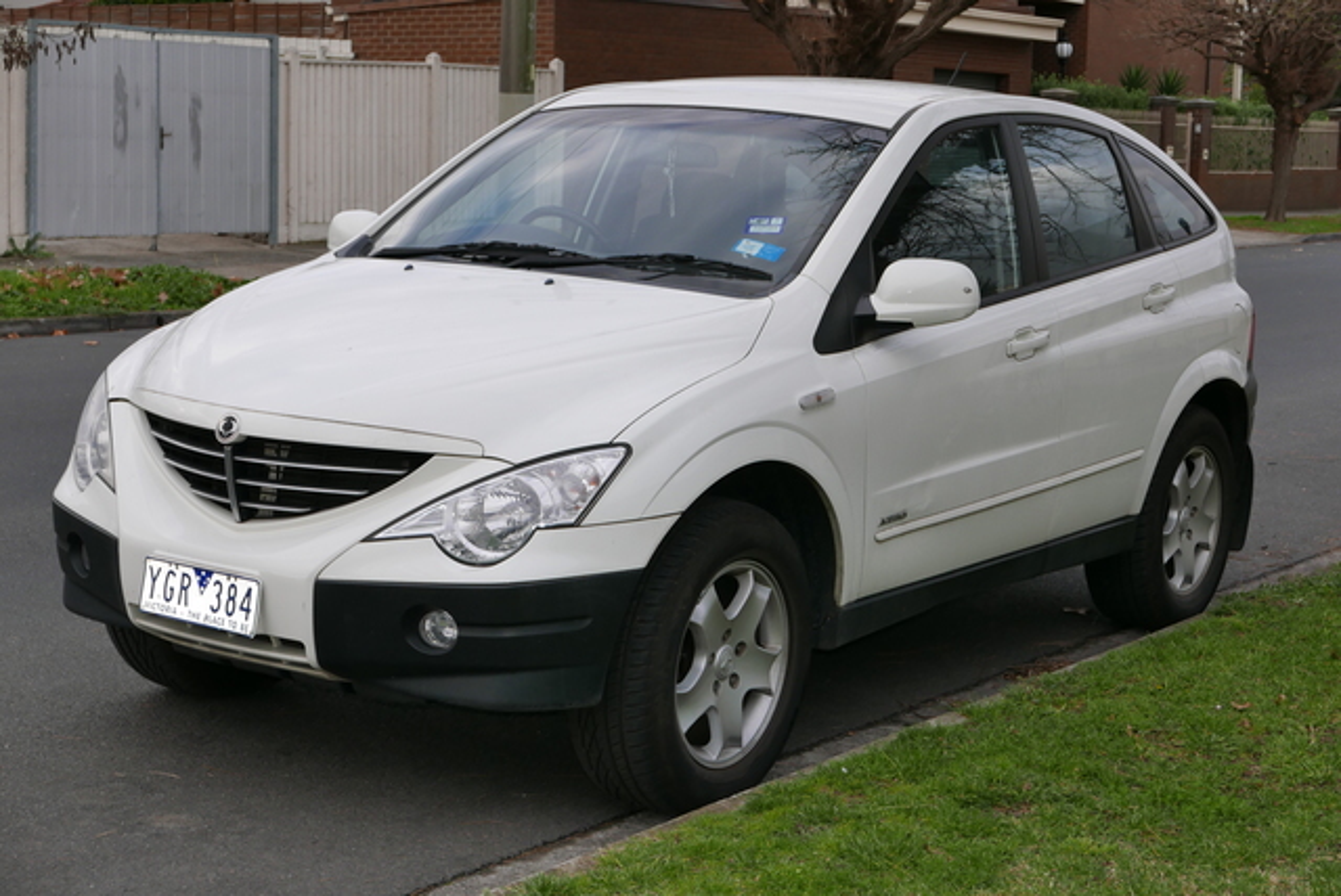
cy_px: 448
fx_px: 2498
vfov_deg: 20.4
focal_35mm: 67
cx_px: 670
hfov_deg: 30.1
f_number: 5.6
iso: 200
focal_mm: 30.4
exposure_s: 1/250
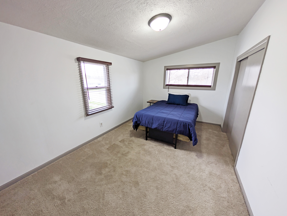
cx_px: 144
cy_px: 108
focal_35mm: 12
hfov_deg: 110.5
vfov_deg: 94.6
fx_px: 100
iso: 98
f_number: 1.7
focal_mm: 2.02
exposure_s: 1/120
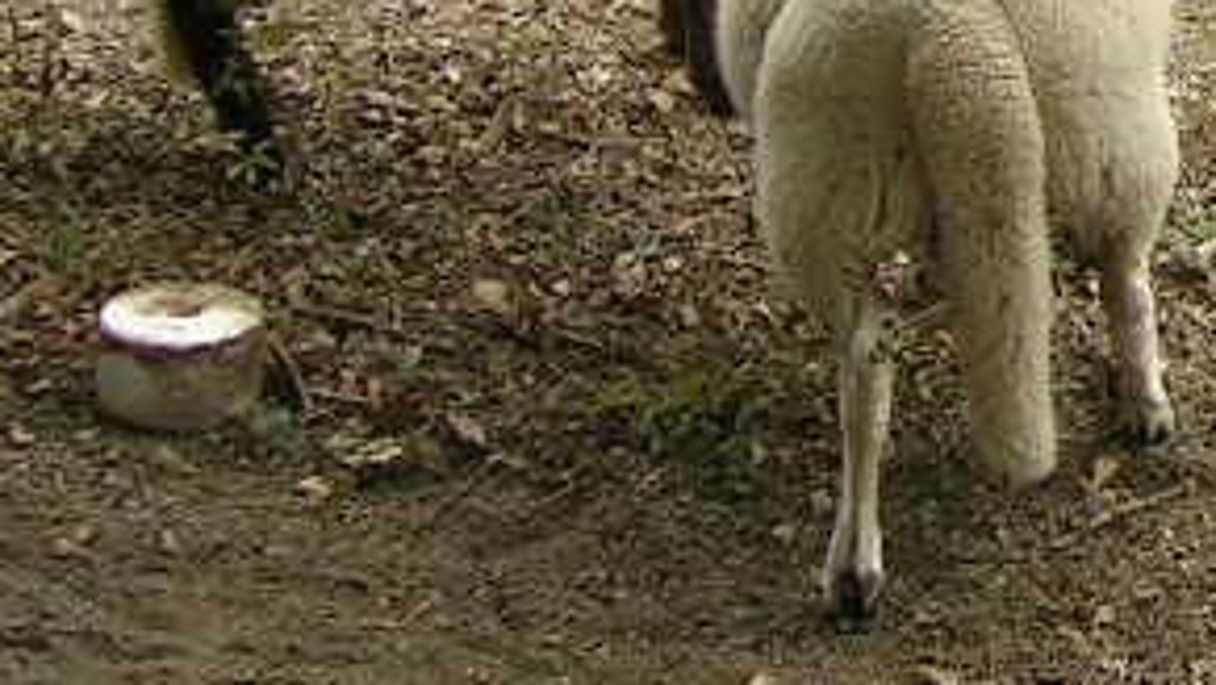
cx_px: 1839
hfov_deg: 14.8
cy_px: -606
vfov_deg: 8.7
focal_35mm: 134
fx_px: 4323
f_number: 2.8
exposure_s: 1/210
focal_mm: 5.4
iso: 50
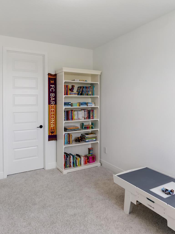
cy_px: 118
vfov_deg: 71.6
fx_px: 162
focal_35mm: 24
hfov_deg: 56.6
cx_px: 76
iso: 320
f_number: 2.8
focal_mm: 16
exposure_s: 1/250
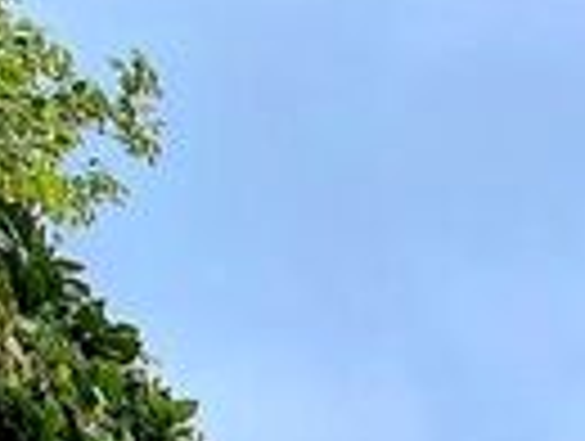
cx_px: 1188
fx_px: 1185
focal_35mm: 70
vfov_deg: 13.3
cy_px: 1150
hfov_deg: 18.1
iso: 50
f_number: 2.2
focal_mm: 2.2
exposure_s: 1/714
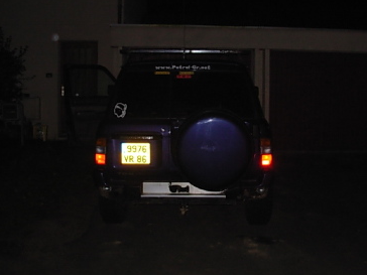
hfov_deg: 40.4
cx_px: 207
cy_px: 133
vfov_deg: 30.9
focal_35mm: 47
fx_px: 498
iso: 92
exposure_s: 1/58.7
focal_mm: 6.3
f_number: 2.9
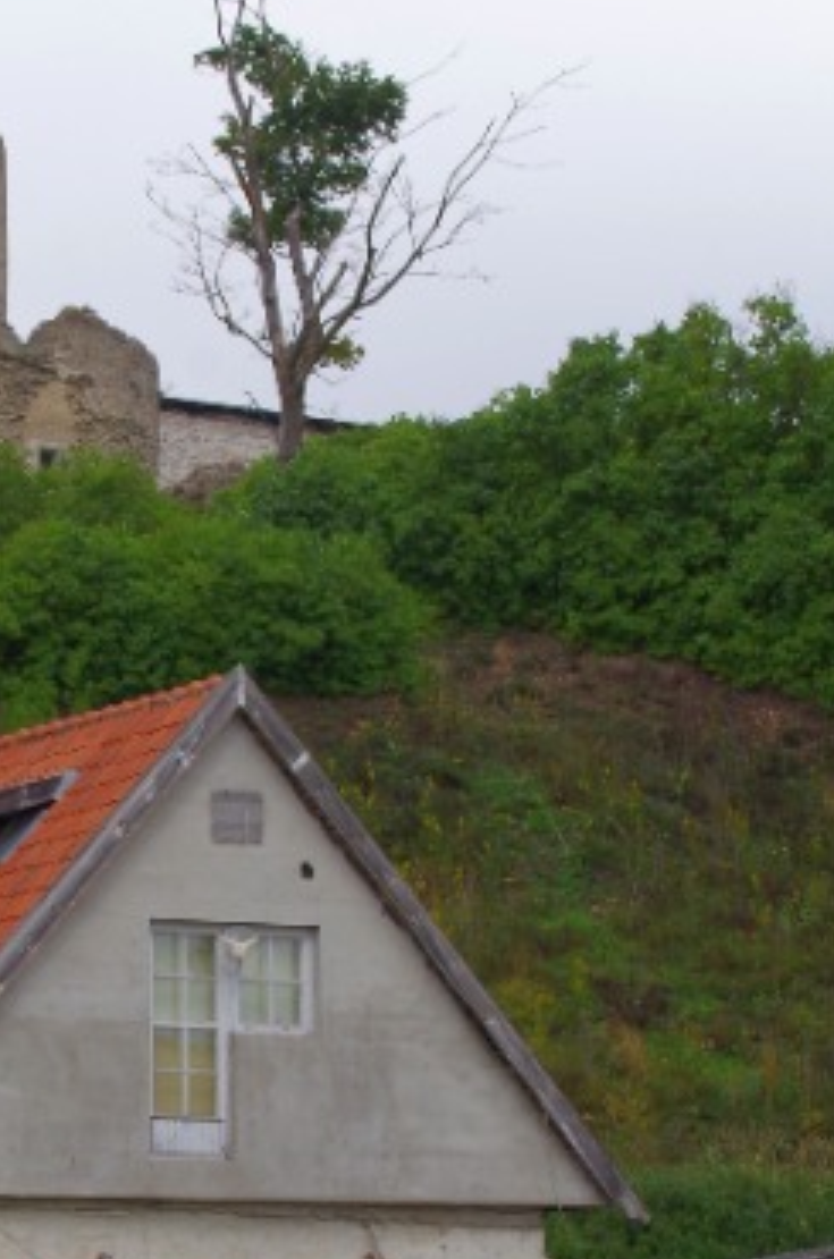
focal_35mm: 175
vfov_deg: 11.7
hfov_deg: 7.8
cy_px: 1021
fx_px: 6109
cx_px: 12
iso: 200
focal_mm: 40
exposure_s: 1/200
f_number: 11
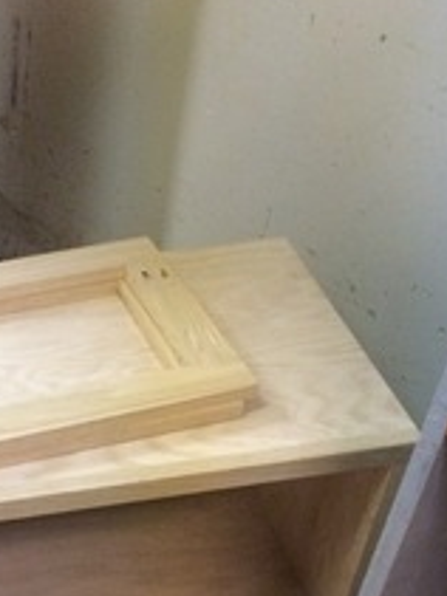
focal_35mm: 66
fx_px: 1138
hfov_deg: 21.4
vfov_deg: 28.9
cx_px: -8
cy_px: 460
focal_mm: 4.15
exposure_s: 1/24
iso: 320
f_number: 2.2
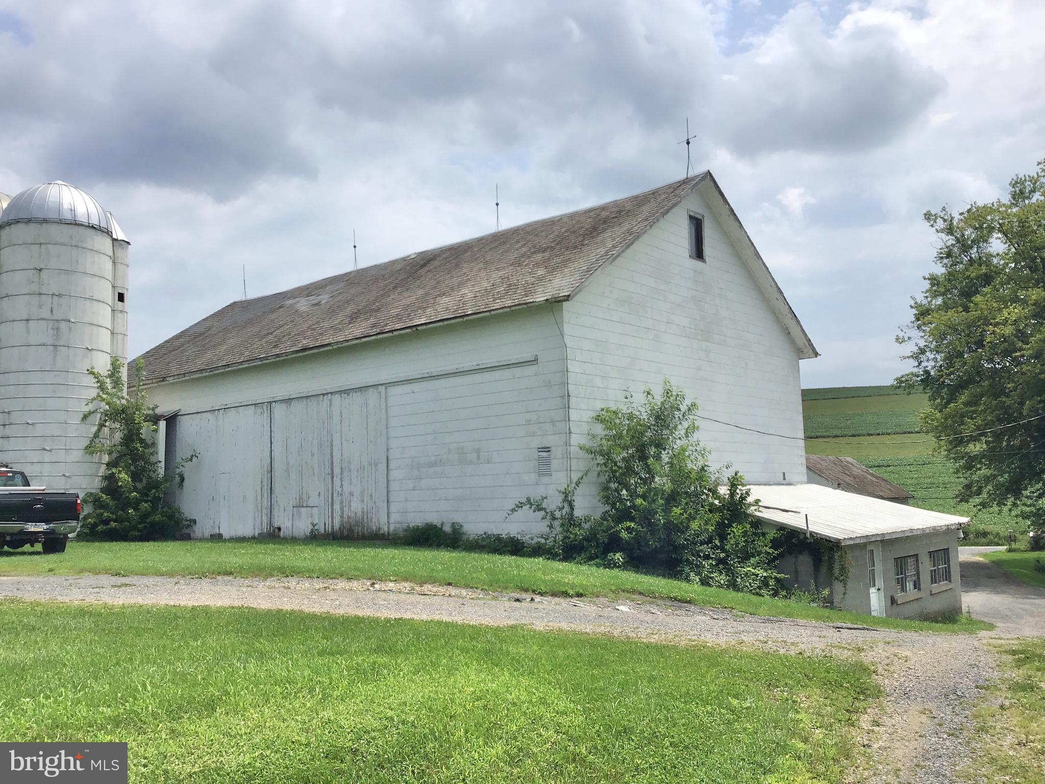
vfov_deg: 45.4
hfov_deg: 58.4
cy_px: 392
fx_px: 936
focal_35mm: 31
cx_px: 522
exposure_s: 1/2037
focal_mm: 3.3
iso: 25
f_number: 2.4
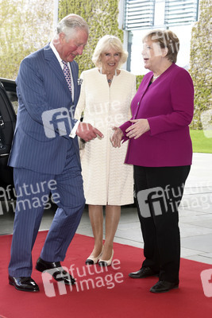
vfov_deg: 39.6
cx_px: 106
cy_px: 159
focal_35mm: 50
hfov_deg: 27.0
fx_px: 441
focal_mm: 50
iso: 800
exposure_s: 1/250
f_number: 5.6
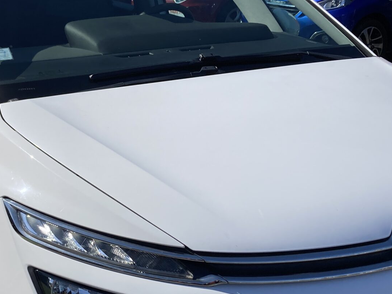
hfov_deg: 29.2
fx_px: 748
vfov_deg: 22.3
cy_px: 155
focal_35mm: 66
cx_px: 131
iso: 25
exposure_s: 1/4000
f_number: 1.8
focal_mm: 3.99
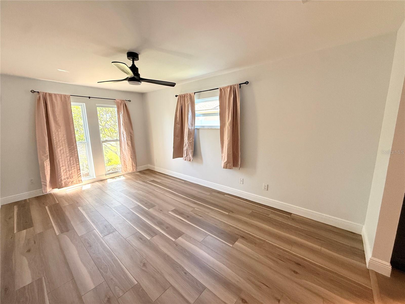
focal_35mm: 14
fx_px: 164
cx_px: 202
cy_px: 152
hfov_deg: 102.1
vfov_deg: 85.7
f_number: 2.2
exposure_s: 1/120
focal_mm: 2.22
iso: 250
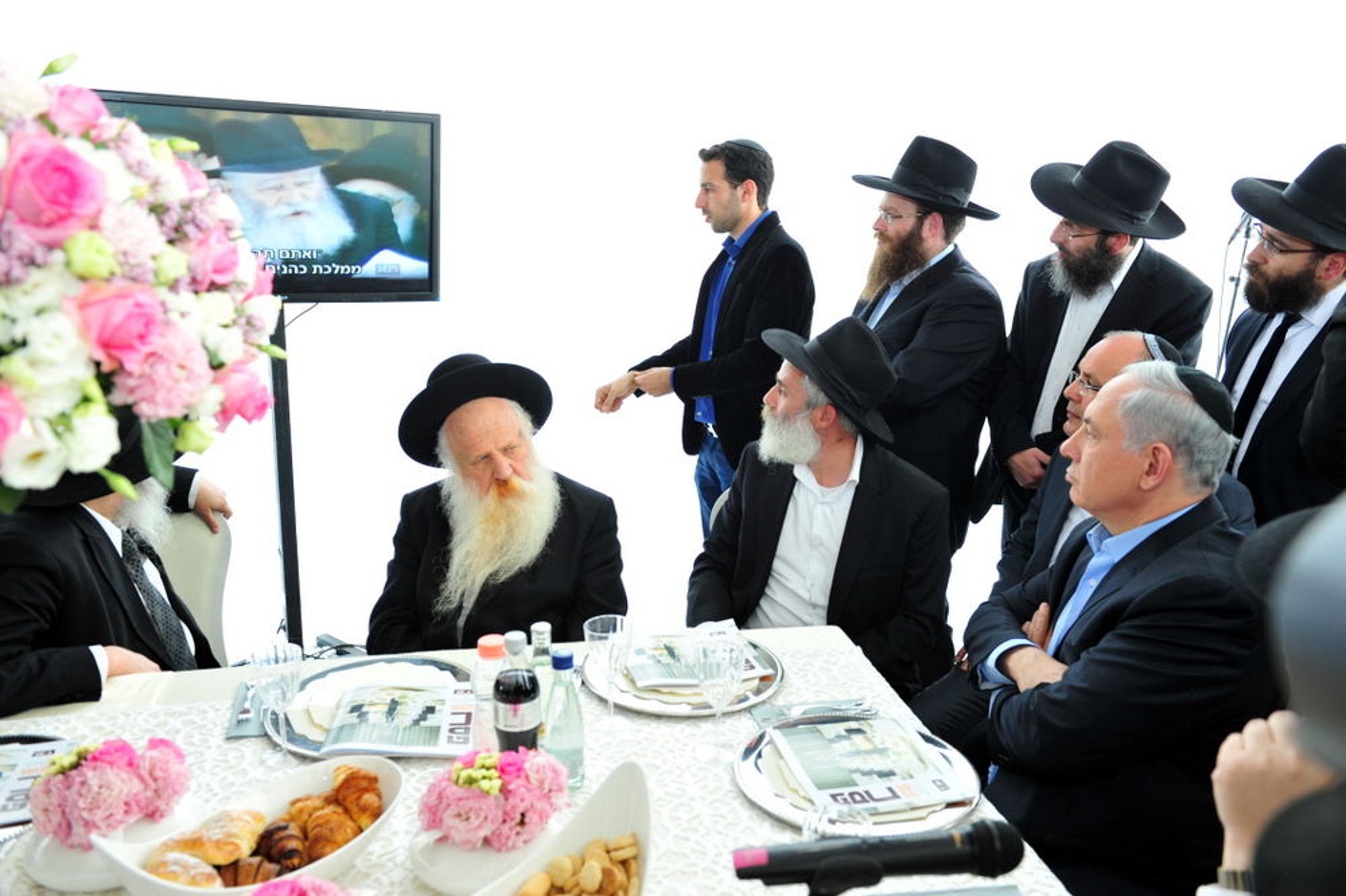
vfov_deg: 42.3
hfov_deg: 60.3
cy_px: 448
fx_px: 1159
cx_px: 673
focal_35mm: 31
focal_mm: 31
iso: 1250
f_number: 4.5
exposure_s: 1/125
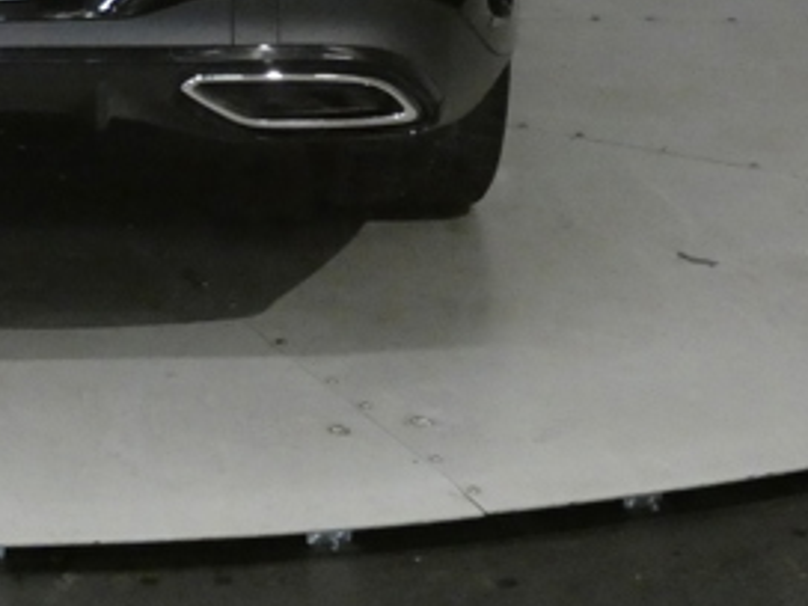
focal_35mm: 147
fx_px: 3431
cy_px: -247
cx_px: -166
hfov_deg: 13.1
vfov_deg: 9.8
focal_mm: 9
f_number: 3.9
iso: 1250
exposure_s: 1/80
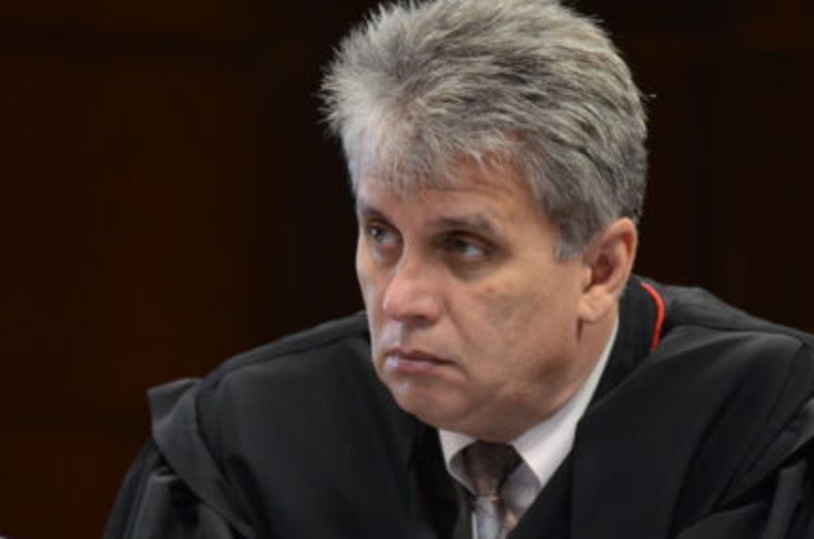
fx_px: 12115
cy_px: 439
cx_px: 398
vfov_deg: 2.5
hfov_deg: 3.8
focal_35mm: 537
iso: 1600
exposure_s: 1/100
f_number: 2.8
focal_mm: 200
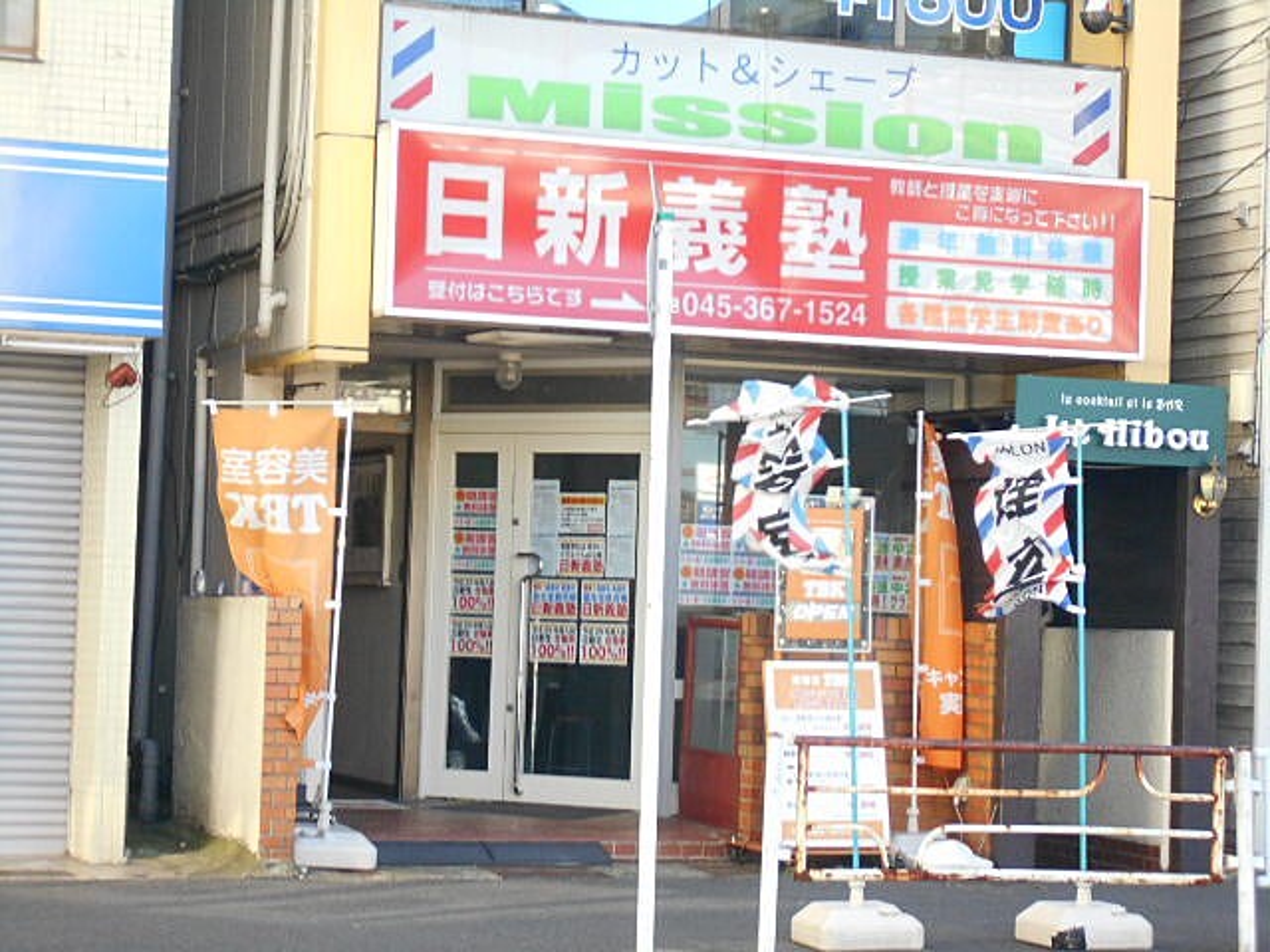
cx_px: 635
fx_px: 3632
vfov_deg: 14.9
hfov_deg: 19.8
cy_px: 476
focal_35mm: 99
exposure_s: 1/125
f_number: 5.5
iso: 320
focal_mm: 17.6
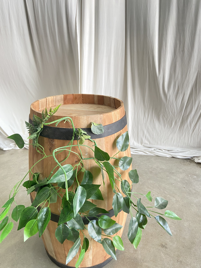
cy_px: 134
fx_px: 201
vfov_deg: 67.3
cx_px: 100
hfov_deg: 53.1
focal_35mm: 26
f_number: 1.8
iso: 125
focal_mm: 4.2
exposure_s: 1/63
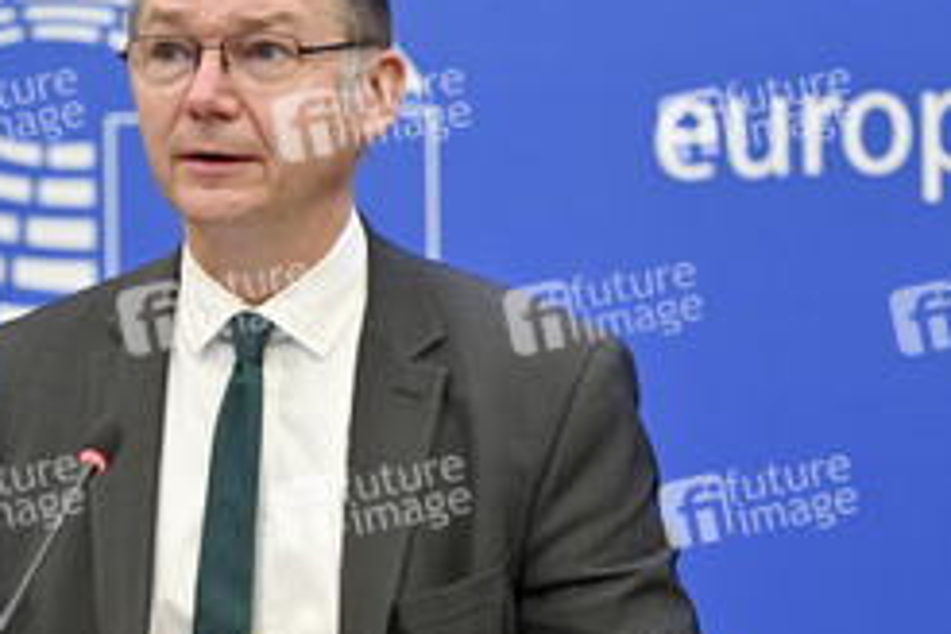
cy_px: 406
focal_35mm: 229
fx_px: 6049
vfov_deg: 6.0
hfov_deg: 9.0
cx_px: 269
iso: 640
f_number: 2.8
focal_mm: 125
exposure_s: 1/160
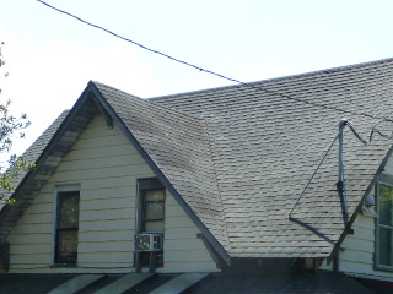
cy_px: 235
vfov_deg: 16.7
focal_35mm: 88
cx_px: 220
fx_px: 999
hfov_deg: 22.2
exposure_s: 1/400
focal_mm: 7.9
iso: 160
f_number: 4.1
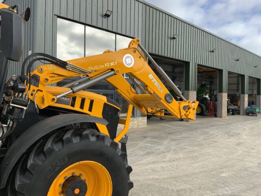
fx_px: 219
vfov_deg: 48.2
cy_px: 98
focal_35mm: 29
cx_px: 130
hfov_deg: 61.7
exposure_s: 1/1055
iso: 16
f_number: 1.8
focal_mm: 3
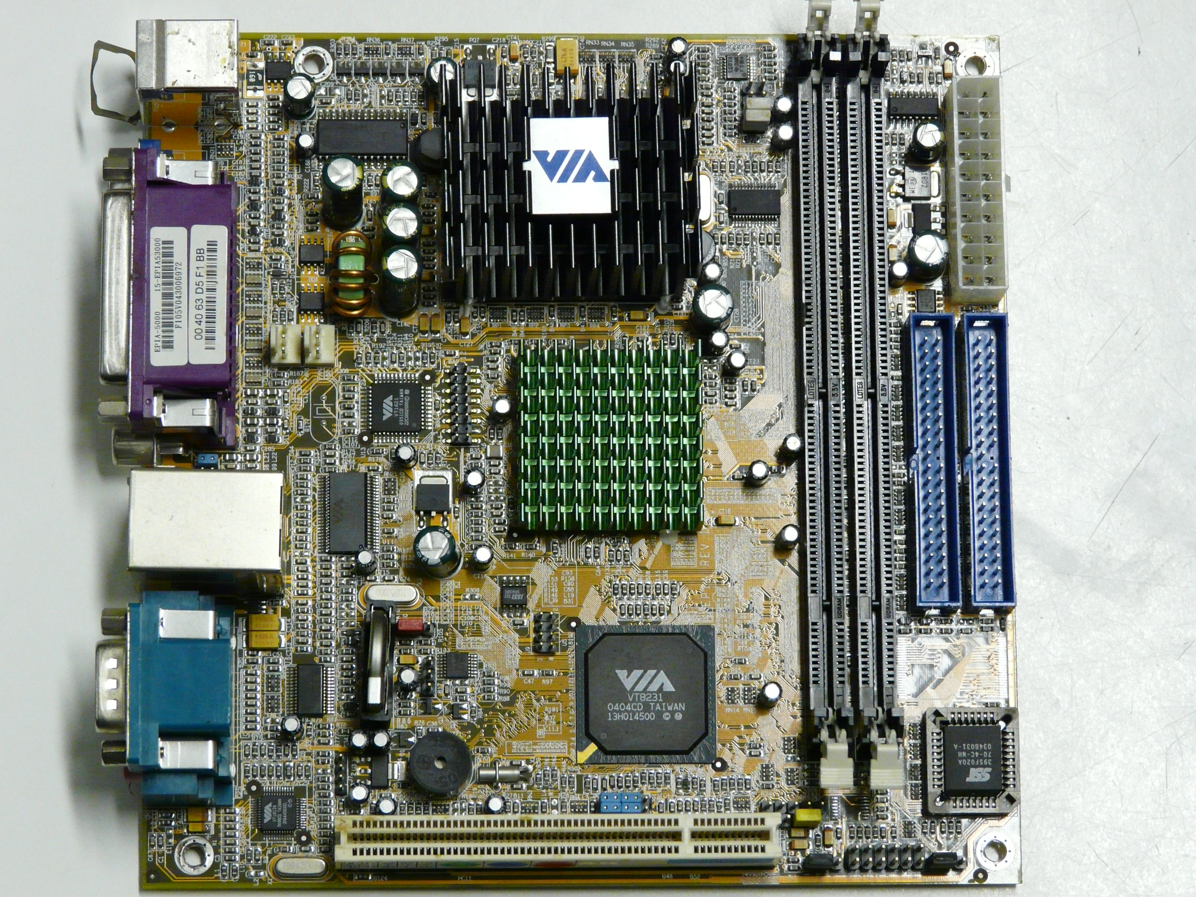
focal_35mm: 139
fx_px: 4802
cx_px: 598
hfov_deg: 14.2
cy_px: 450
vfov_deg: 10.7
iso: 400
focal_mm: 22.6
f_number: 3.6
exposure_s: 1/20
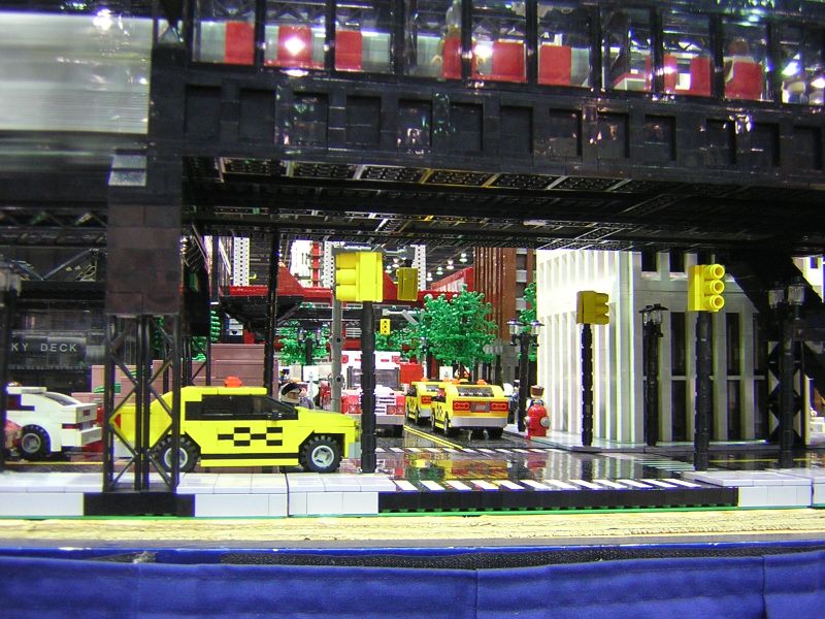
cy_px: 310
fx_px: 858
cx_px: 412
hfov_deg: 51.4
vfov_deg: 39.7
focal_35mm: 36
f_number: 2.6
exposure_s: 1/3.5
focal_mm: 4.7
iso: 235
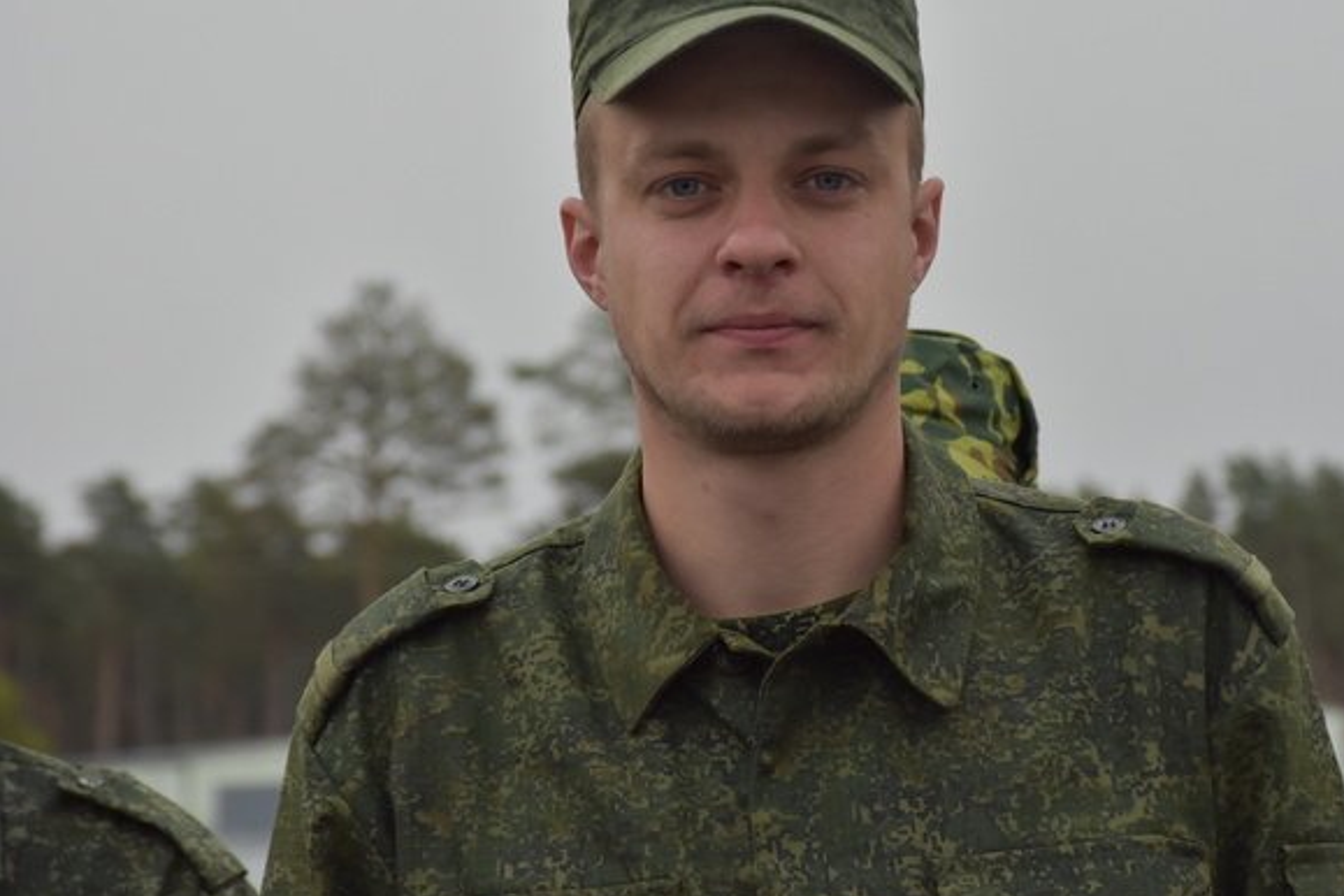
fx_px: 6893
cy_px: 390
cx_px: 866
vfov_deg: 7.4
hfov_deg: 11.1
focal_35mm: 185
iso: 800
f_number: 8
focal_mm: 95
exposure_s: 1/500
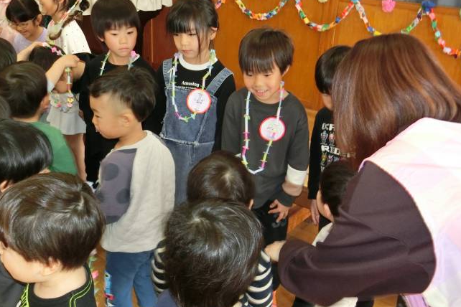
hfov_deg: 47.4
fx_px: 525
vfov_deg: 32.6
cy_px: 155
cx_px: 230
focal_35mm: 41
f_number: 4.1
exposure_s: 1/40
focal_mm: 6.9
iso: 400
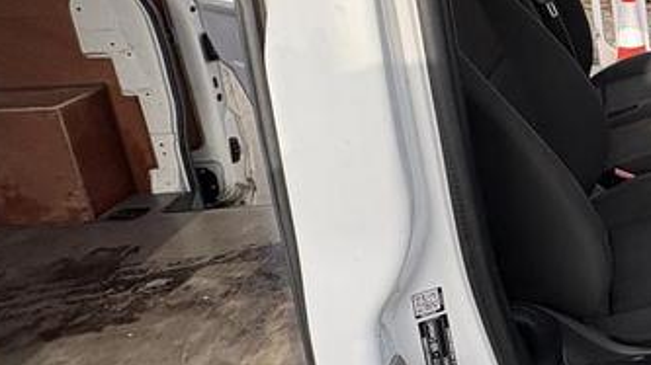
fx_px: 707
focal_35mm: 41
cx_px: 757
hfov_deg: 38.4
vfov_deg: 28.5
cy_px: 90
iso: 64
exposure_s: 1/556
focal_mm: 2.22
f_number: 2.2
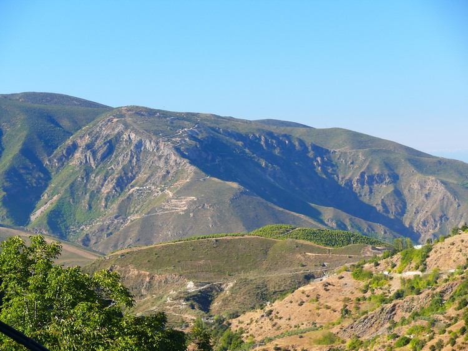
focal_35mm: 146
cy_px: 176
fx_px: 1973
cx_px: 234
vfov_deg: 10.2
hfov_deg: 13.5
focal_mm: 30.9
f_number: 4
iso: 100
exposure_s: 1/100
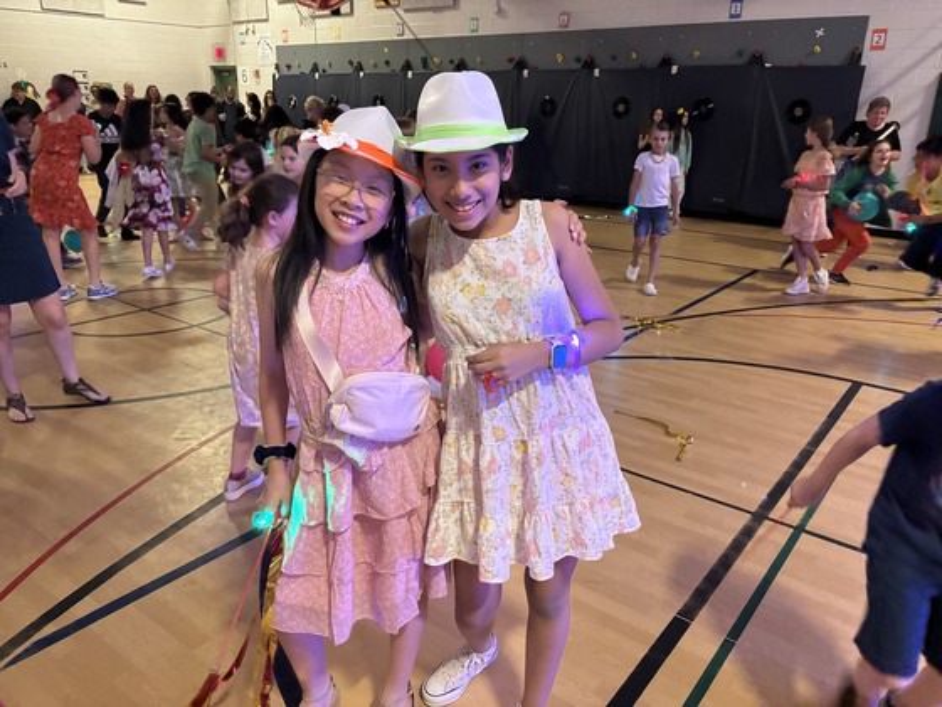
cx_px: 471
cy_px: 354
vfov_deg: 53.1
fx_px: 708
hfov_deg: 67.3
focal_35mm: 26
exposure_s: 1/30
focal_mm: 5.96
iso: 1000
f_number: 1.6
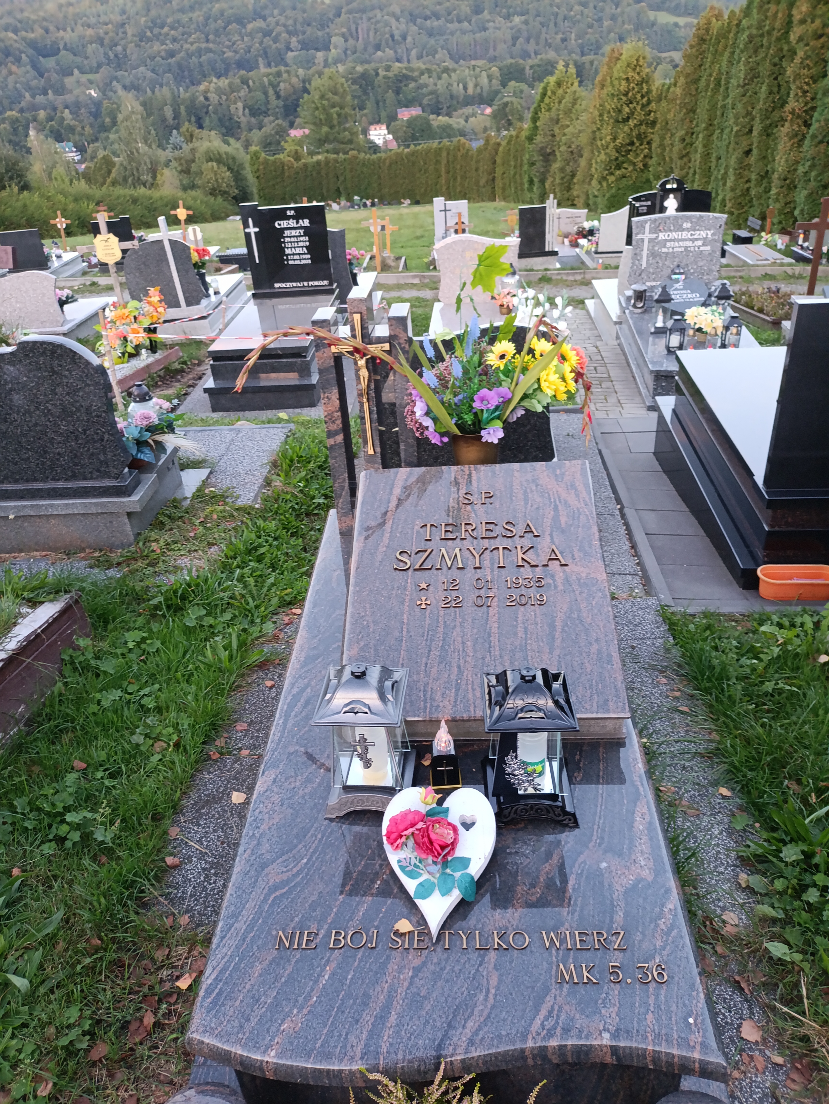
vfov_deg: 69.4
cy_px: 552
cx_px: 414
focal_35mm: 25
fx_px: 798
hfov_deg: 54.9
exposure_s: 1/33.3
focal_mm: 4.71
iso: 400
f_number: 1.7
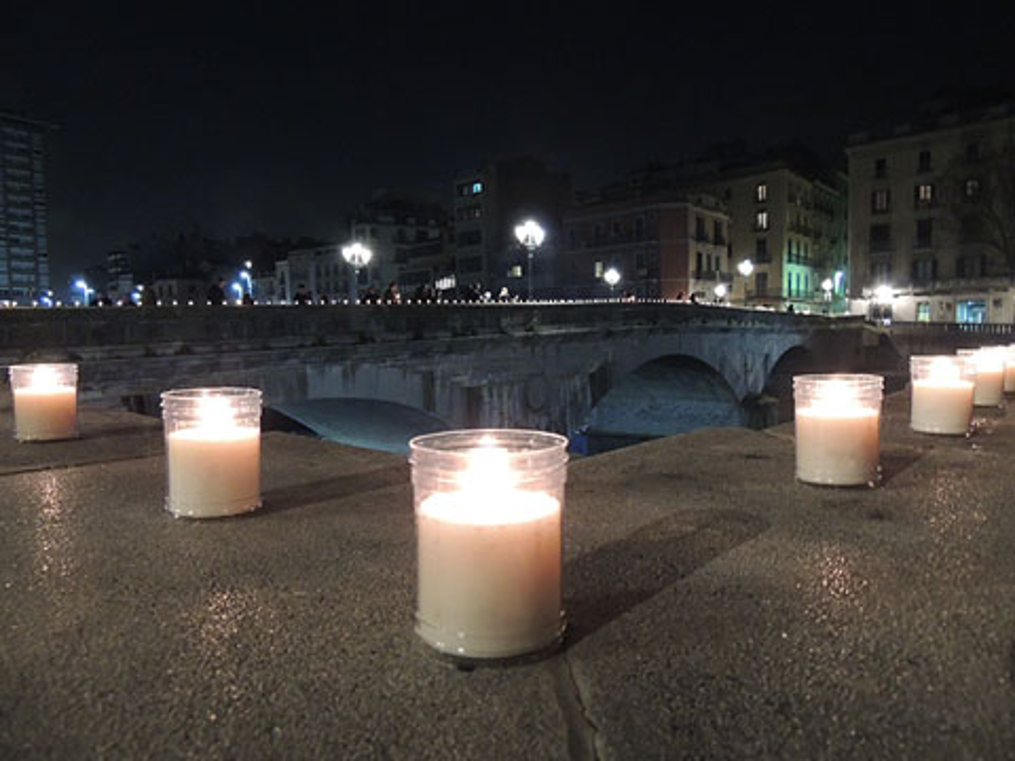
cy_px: 380
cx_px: 508
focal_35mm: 24
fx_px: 704
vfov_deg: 56.8
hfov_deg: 71.6
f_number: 3
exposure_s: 1/6
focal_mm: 4.3
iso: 800
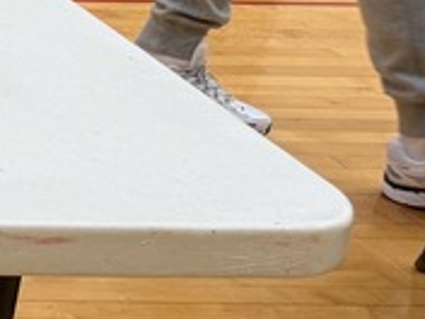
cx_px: -809
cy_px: 22
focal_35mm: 140
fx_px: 1719
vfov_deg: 10.5
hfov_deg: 10.5
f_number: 1.78
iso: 100
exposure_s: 1/120
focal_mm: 6.76
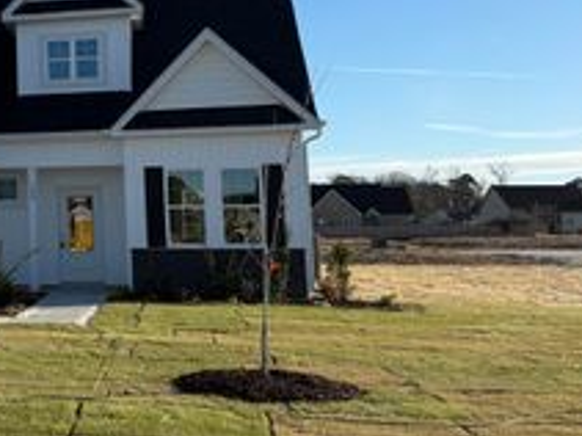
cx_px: -55
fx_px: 958
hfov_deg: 30.3
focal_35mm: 57
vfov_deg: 25.4
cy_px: 117
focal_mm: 6.76
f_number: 1.78
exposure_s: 1/3759
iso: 80
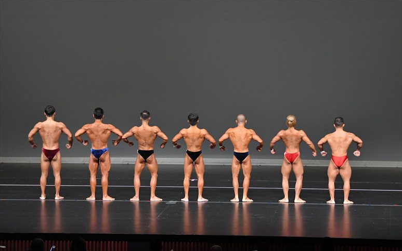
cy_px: 132
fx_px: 1545
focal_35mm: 141
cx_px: 201
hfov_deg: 14.8
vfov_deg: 9.3
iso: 4000
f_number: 5.6
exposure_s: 1/400
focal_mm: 92
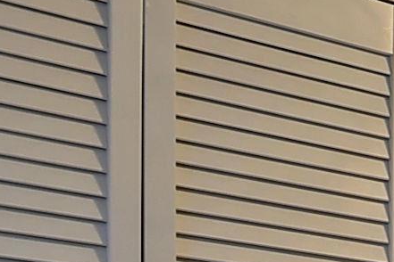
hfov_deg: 10.6
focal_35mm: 116
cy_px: 564
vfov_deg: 10.6
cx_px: 1241
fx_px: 1269
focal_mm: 17
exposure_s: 1/5
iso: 400
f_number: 9
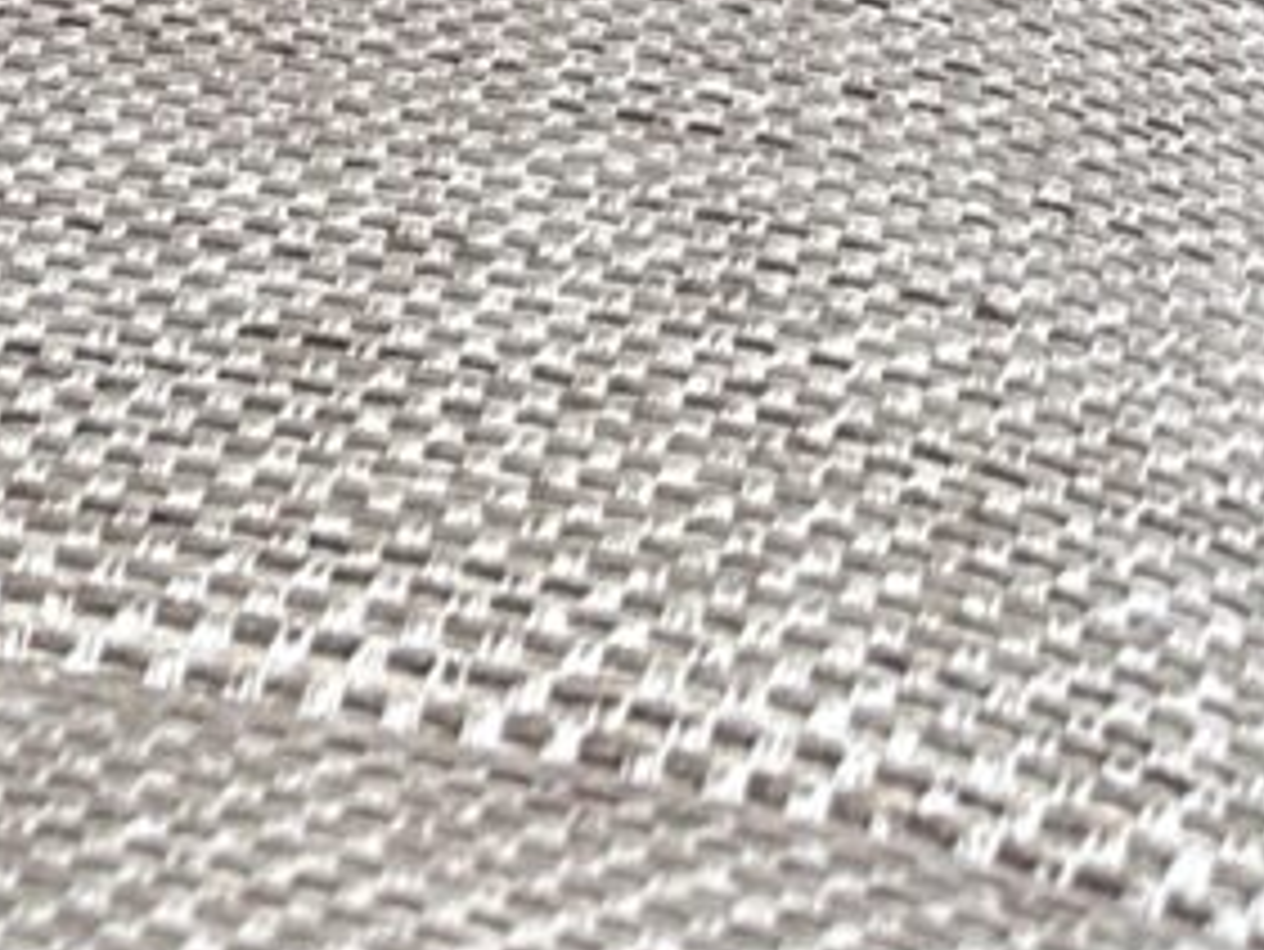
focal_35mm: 175
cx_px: -1777
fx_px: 6393
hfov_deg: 9.9
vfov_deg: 8.0
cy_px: -1153
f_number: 1.78
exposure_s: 1/126
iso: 64
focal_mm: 6.86
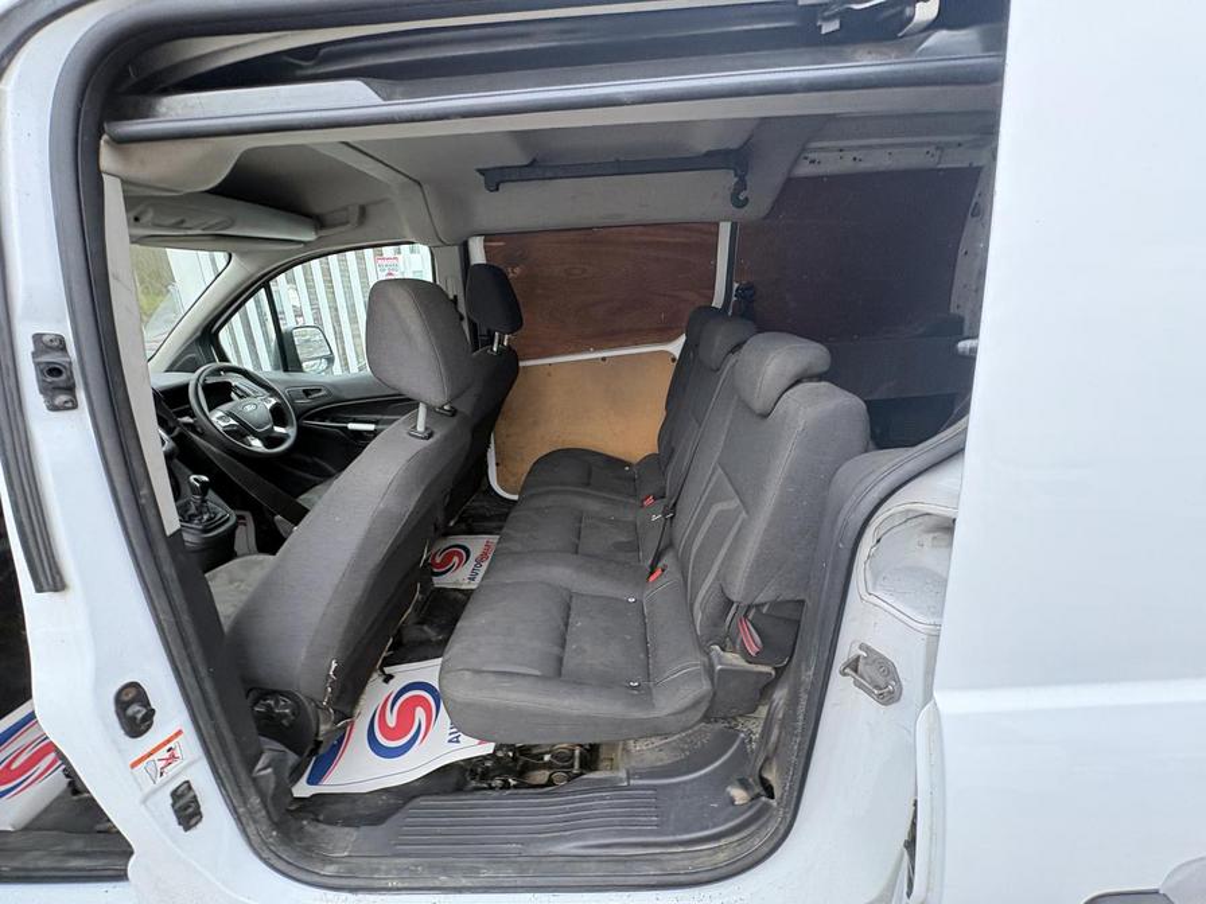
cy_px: 452
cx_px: 603
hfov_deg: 102.1
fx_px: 488
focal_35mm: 14
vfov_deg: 85.7
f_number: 2.2
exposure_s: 1/99
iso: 160
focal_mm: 2.22
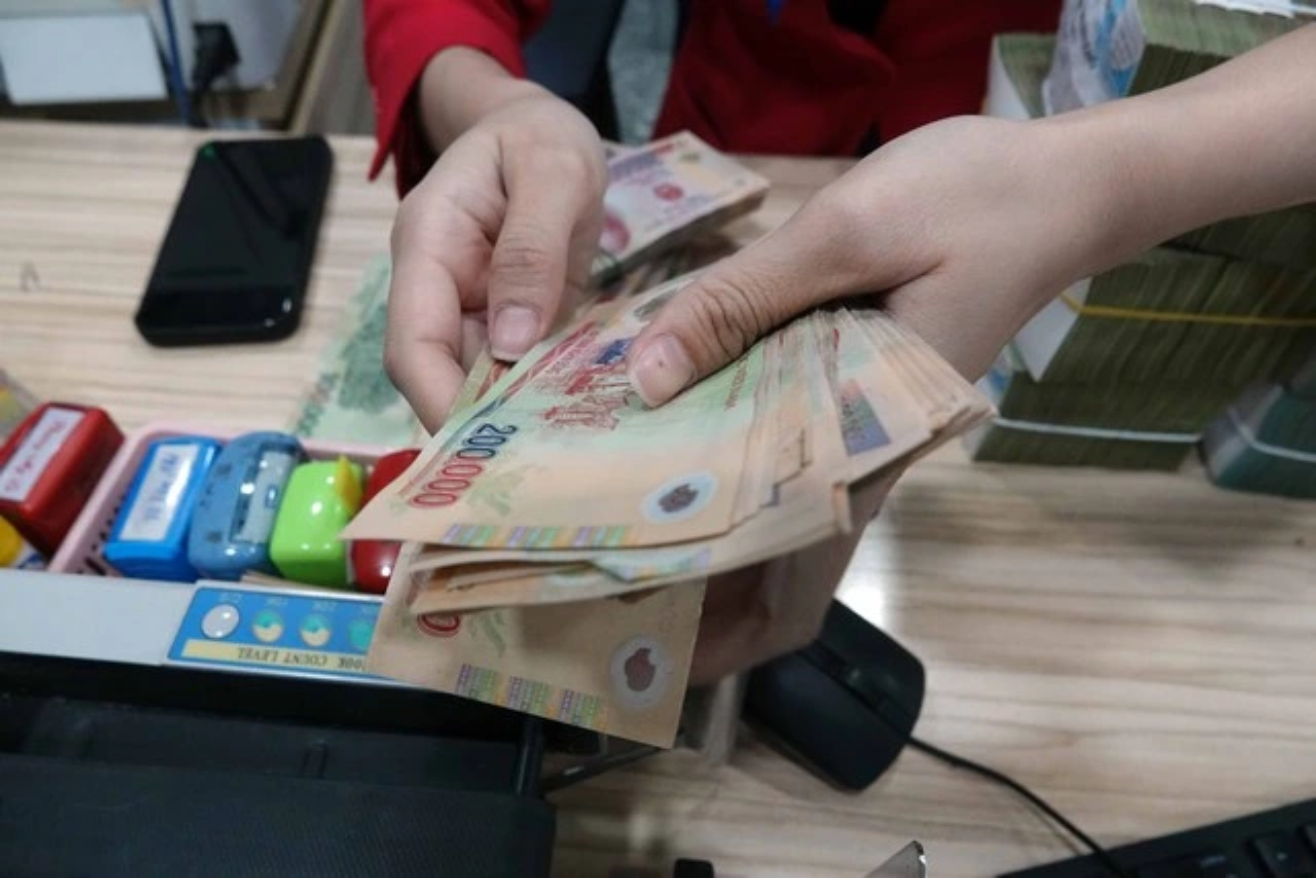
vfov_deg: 53.2
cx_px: 658
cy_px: 439
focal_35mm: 24
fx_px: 877
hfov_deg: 73.7
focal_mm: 8.8
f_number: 3.2
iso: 1250
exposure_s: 1/250
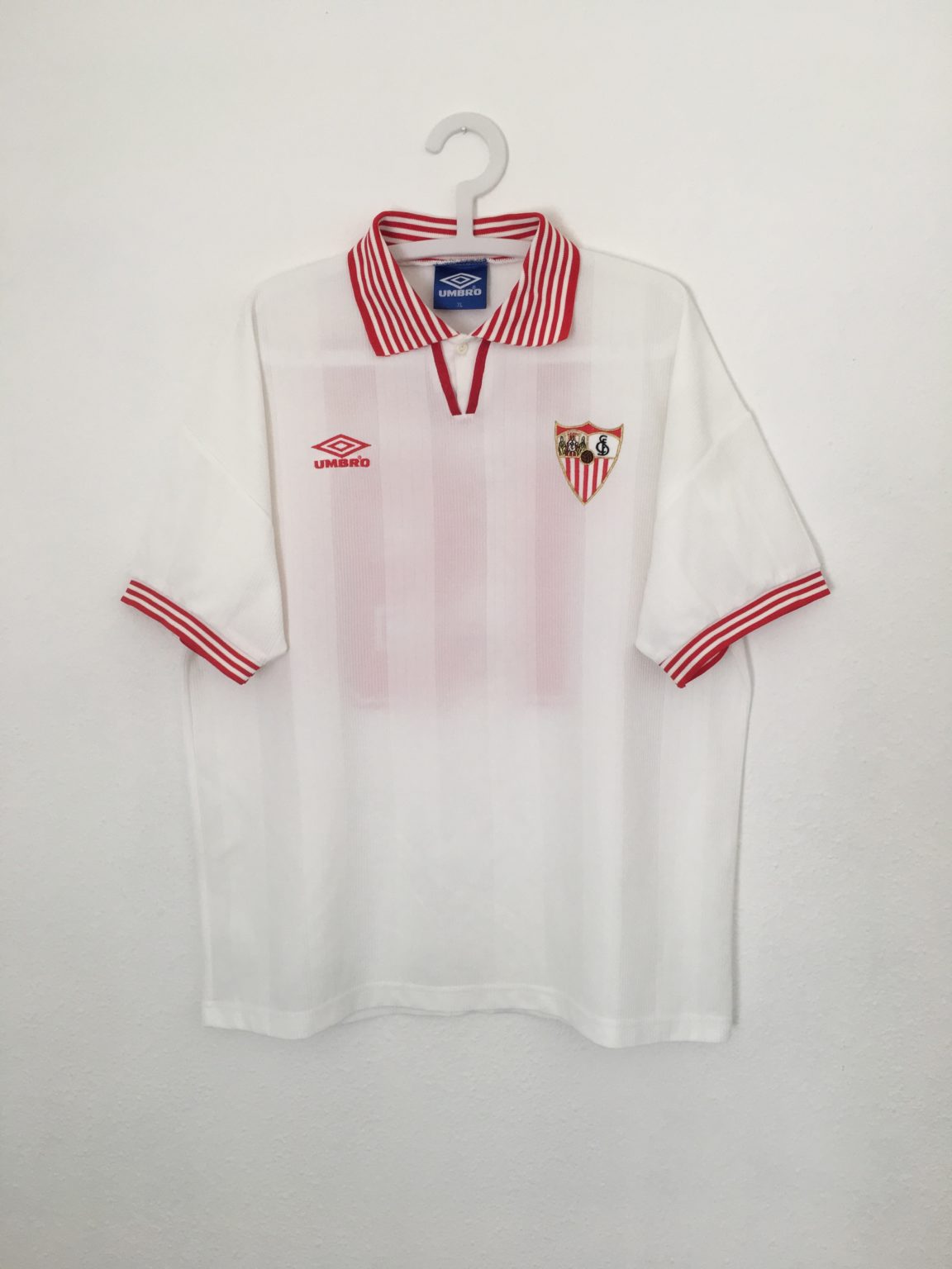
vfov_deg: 61.7
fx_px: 1063
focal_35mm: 29
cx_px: 476
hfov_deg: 48.2
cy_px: 634
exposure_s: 1/100
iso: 40
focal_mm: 4.15
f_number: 2.2
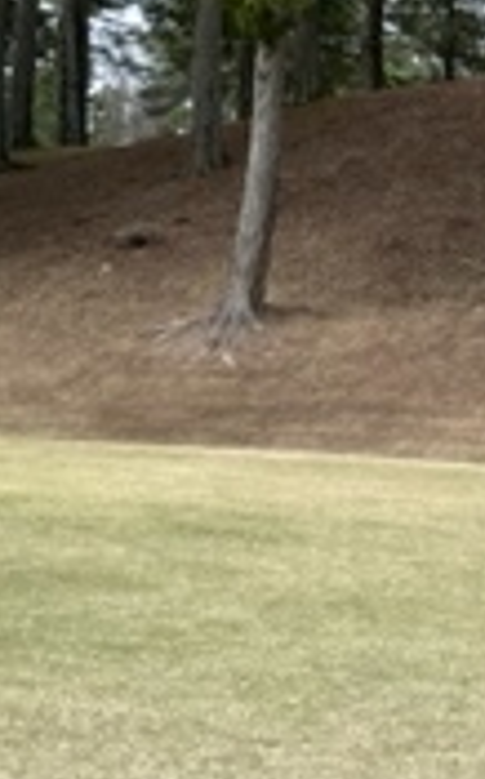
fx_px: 2141
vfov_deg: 20.6
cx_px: 881
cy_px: 392
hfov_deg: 11.9
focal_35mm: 101
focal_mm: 4.2
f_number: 1.6
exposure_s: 1/2053
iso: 32
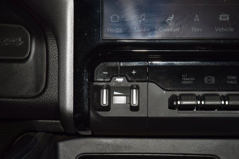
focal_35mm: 105
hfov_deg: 19.5
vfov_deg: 13.0
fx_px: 697
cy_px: 80
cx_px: 120
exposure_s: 1/125
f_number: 8
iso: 100
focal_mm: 70
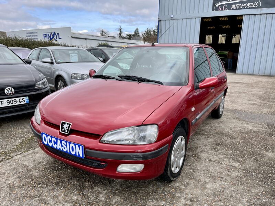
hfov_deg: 67.3
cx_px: 138
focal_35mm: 26
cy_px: 103
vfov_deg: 53.1
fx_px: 207
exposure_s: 1/913
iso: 50
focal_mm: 5.1
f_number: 1.6
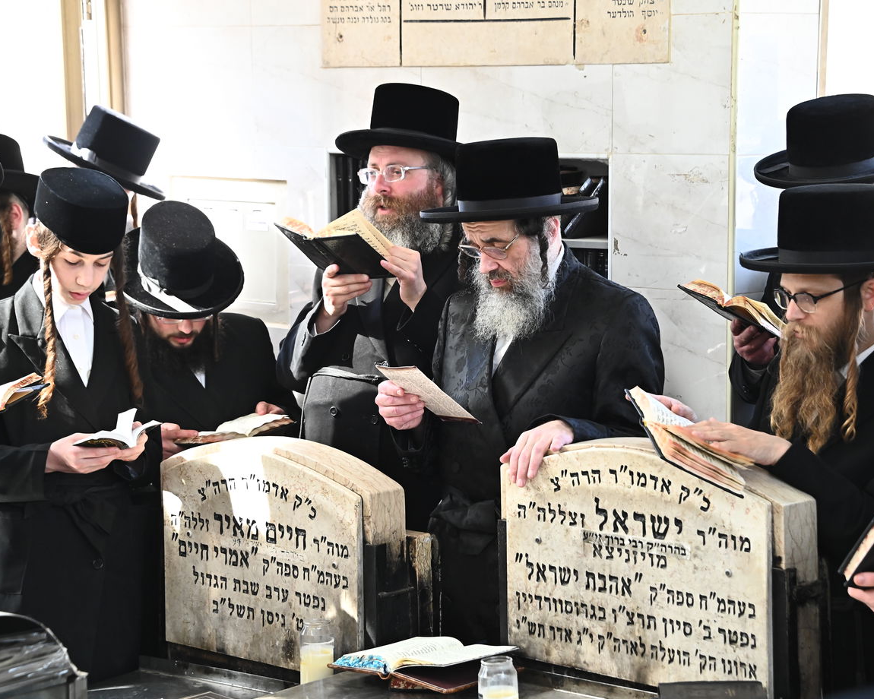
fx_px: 2509
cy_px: 348
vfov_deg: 15.9
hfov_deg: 19.8
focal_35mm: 97
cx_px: 491
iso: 2000
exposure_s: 1/200
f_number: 7.1
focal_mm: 85
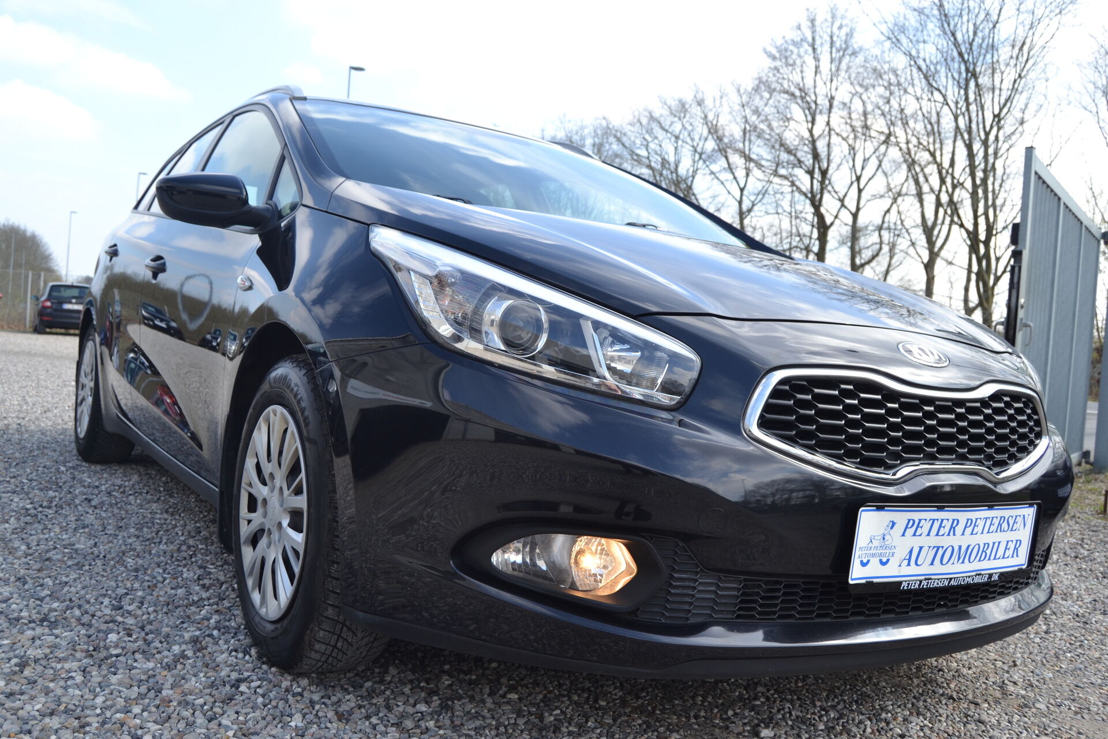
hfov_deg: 61.9
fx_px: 923
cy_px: 370
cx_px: 554
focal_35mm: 30
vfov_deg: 43.6
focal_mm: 20
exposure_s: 1/160
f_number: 6.3
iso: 100
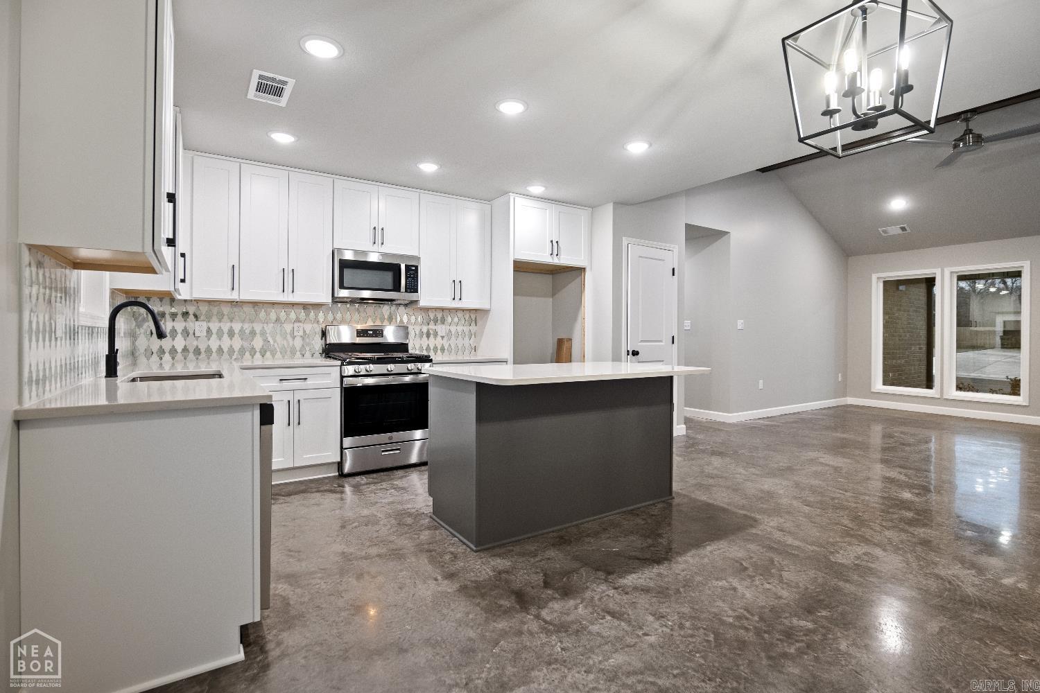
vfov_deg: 73.7
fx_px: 462
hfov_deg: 96.7
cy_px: 346
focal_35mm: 16
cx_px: 520
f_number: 5.6
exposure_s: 1/20
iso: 1250
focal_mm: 16
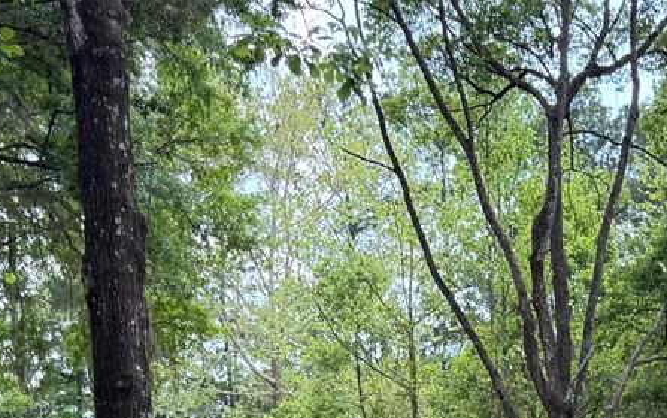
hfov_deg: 21.8
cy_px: 703
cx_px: 694
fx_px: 1655
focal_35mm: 91
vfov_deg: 13.2
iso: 80
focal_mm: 6.76
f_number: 1.78
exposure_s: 1/558
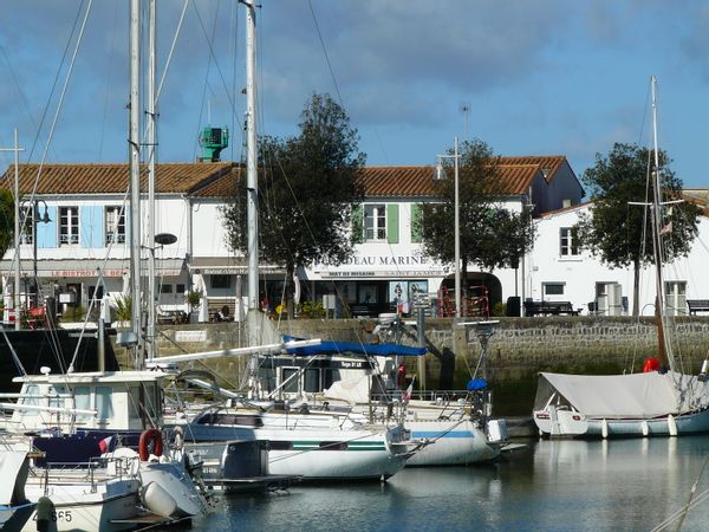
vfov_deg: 8.3
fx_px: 3646
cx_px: 354
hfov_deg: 11.1
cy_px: 266
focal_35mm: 178
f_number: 8
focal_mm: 29.7
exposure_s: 1/400
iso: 100
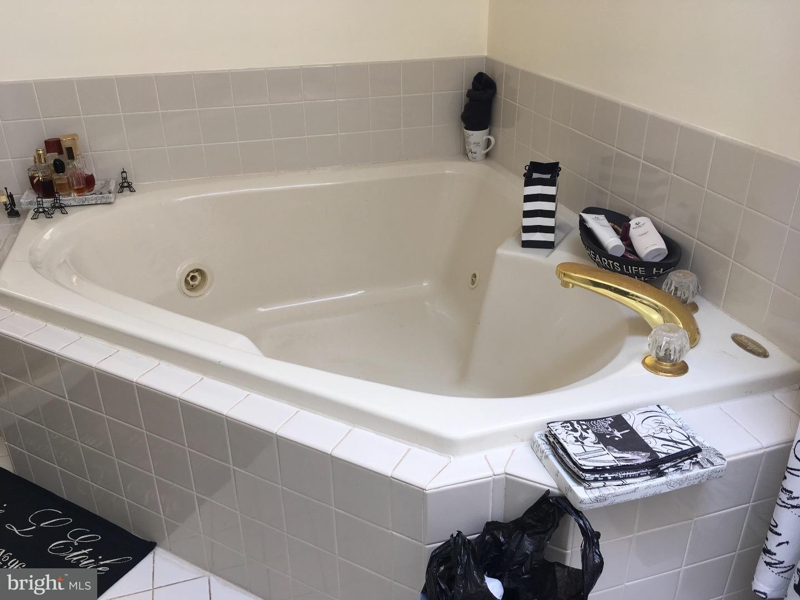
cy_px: 300
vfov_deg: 48.2
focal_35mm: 29
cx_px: 400
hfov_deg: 61.7
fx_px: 670
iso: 25
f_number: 2.2
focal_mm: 4.15
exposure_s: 1/60
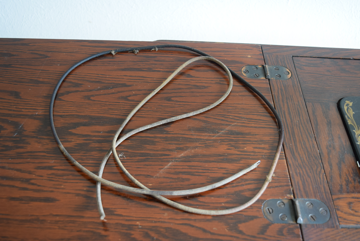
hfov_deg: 51.2
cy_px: 120
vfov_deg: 35.6
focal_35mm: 38
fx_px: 375
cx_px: 180
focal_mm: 25
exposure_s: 1/80
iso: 400
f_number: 4.5
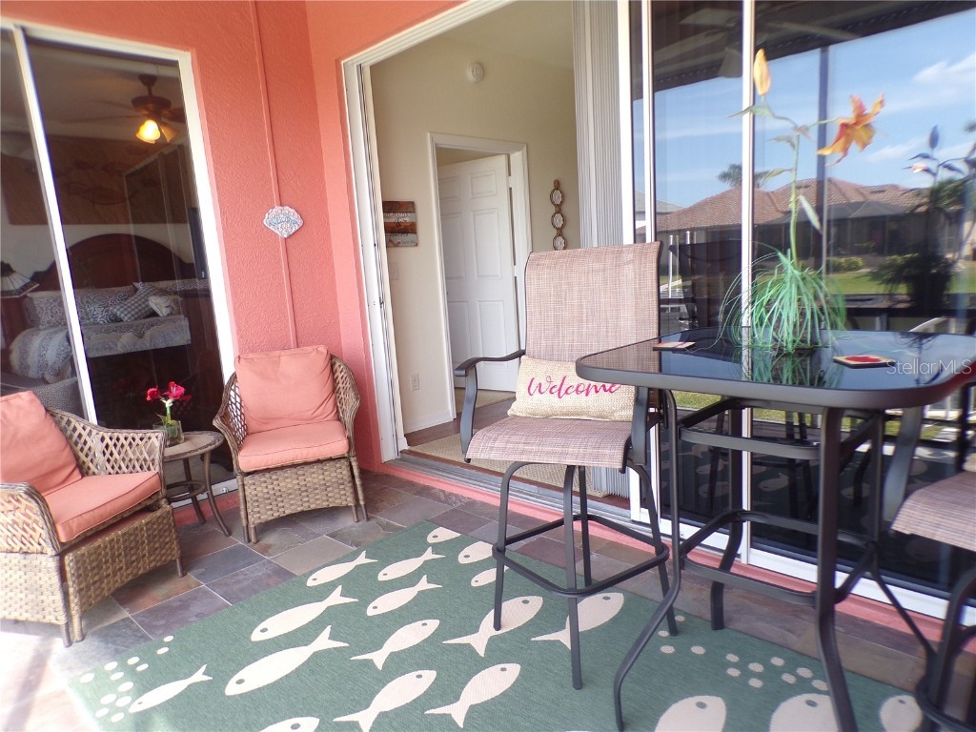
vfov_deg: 56.8
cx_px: 488
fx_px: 677
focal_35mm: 24
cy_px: 366
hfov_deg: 71.6
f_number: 3
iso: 80
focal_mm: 4.3
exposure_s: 1/45
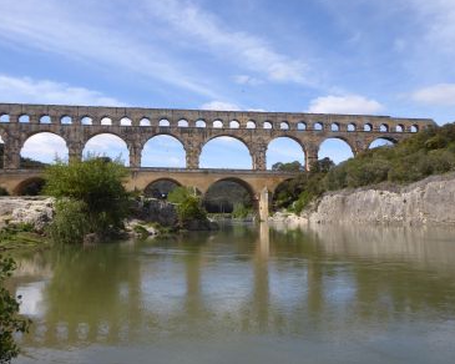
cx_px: 218
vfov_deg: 47.1
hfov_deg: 57.2
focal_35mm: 31
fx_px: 417
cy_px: 180
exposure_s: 1/800
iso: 80
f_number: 3.5
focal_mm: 5
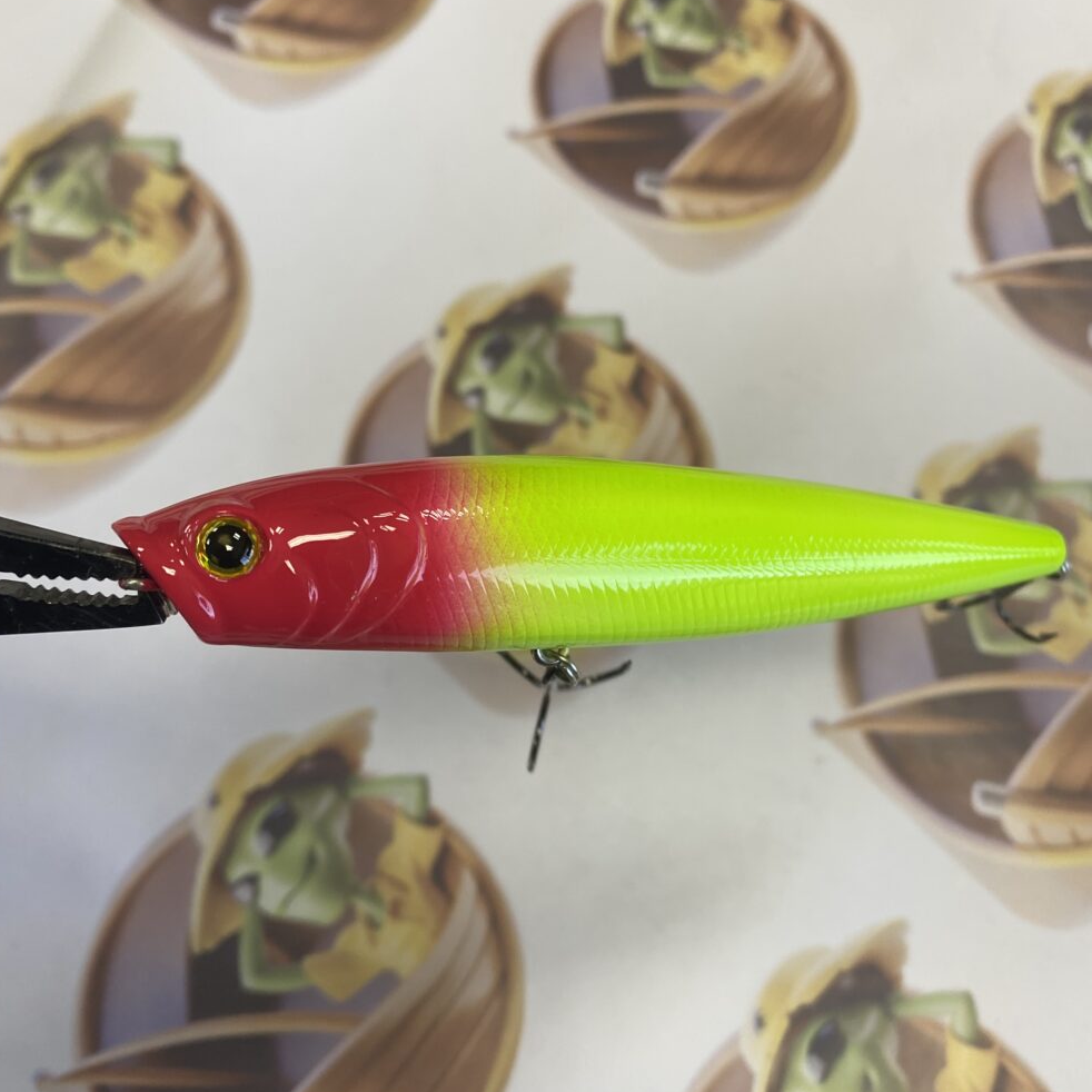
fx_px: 1071
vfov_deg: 54.0
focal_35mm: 30
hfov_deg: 54.0
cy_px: 564
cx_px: 545
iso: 125
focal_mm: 4.25
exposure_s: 1/120
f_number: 1.8
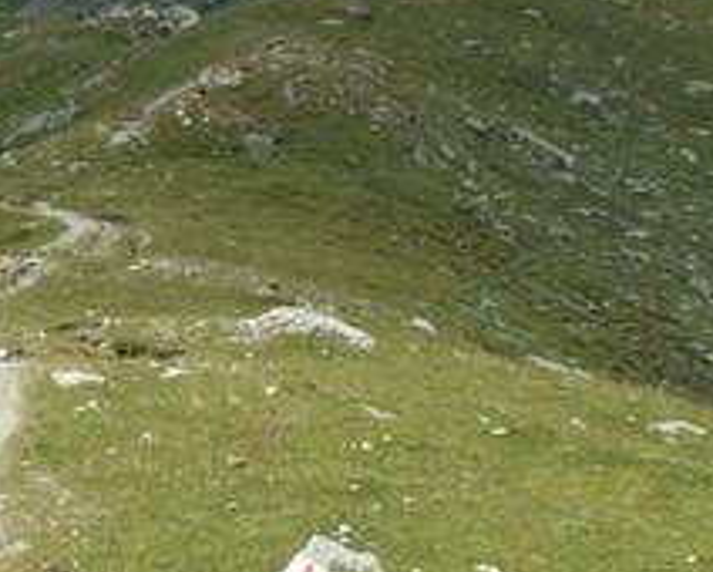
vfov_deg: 15.0
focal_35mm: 103
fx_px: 2176
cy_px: 249
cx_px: -168
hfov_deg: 17.6
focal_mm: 5.86
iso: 50
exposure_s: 1/200
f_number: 6.3
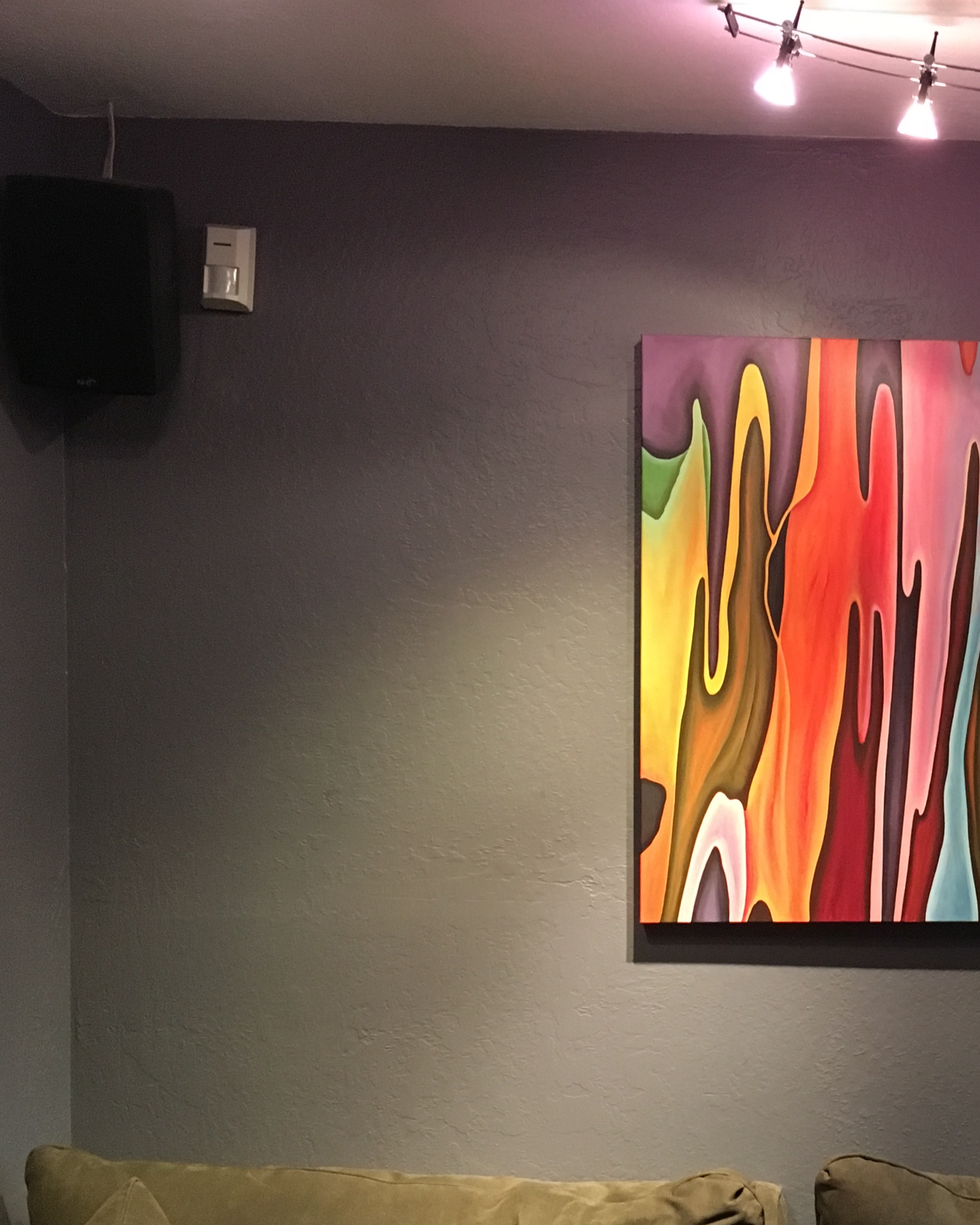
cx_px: 1006
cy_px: 721
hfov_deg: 29.7
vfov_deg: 39.4
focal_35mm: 47
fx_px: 1704
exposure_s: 1/15
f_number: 2.2
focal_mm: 4.15
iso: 200
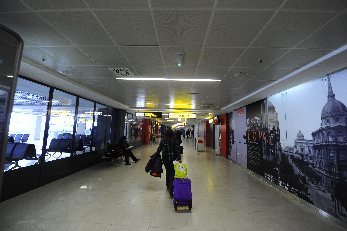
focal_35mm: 14
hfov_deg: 104.3
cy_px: 116
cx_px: 174
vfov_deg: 81.1
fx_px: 135
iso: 800
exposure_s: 1/100
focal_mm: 14
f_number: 4
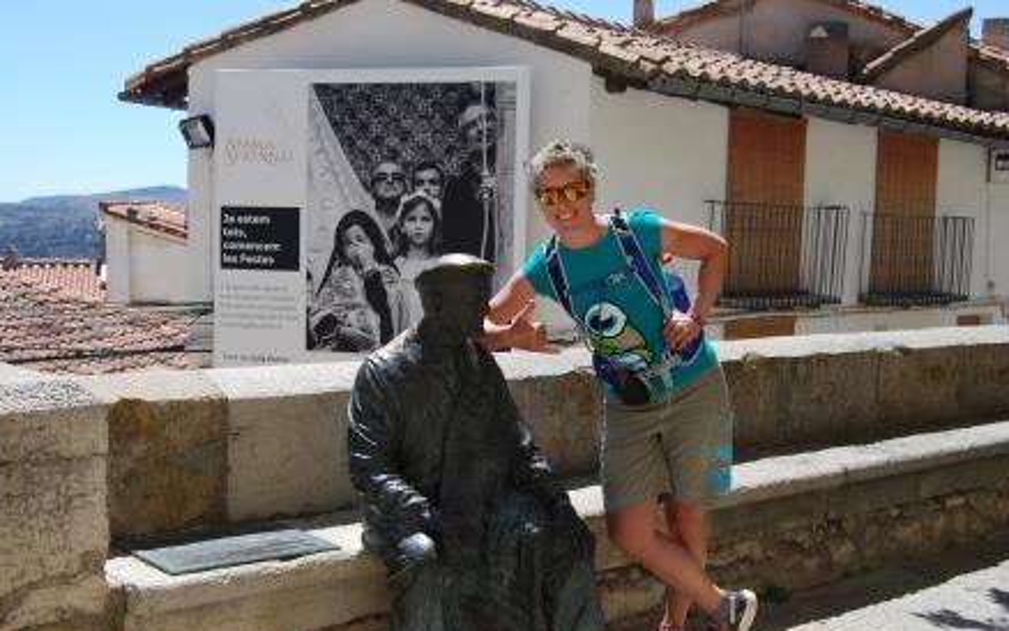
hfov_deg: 41.4
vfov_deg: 26.6
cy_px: 343
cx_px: 498
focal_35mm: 49
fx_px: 1335
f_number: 7.1
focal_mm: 31
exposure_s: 1/200
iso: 100
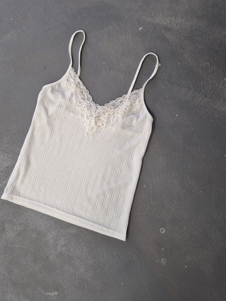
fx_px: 235
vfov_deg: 65.1
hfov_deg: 51.2
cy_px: 132
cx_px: 97
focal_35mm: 27
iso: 200
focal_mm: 5.4
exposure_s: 1/120
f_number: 1.8
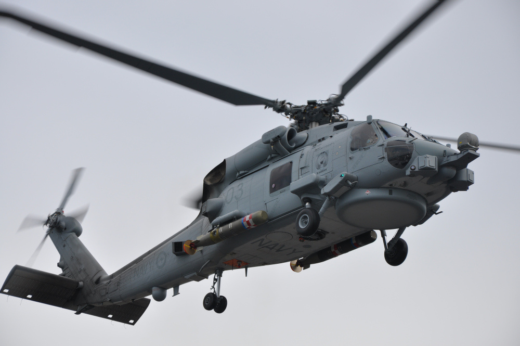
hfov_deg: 13.1
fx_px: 2273
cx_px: 260
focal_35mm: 158
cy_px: 173
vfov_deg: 8.7
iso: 200
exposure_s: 1/400
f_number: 10
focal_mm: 105
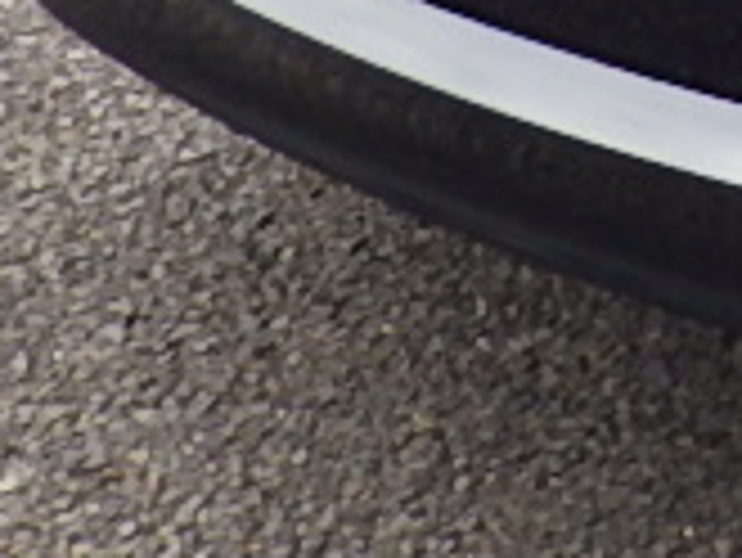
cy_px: -855
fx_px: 4526
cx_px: 1794
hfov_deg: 8.5
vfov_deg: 6.6
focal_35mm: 211
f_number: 4.6
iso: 250
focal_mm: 6.1
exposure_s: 1/200
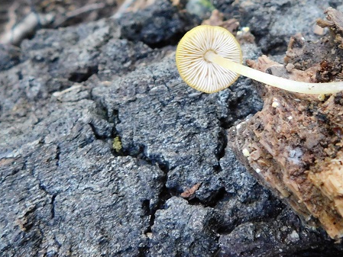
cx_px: 260
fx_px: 406
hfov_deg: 44.2
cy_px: 91
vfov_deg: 34.9
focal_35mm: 41
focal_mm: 4
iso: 400
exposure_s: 1/15
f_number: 3
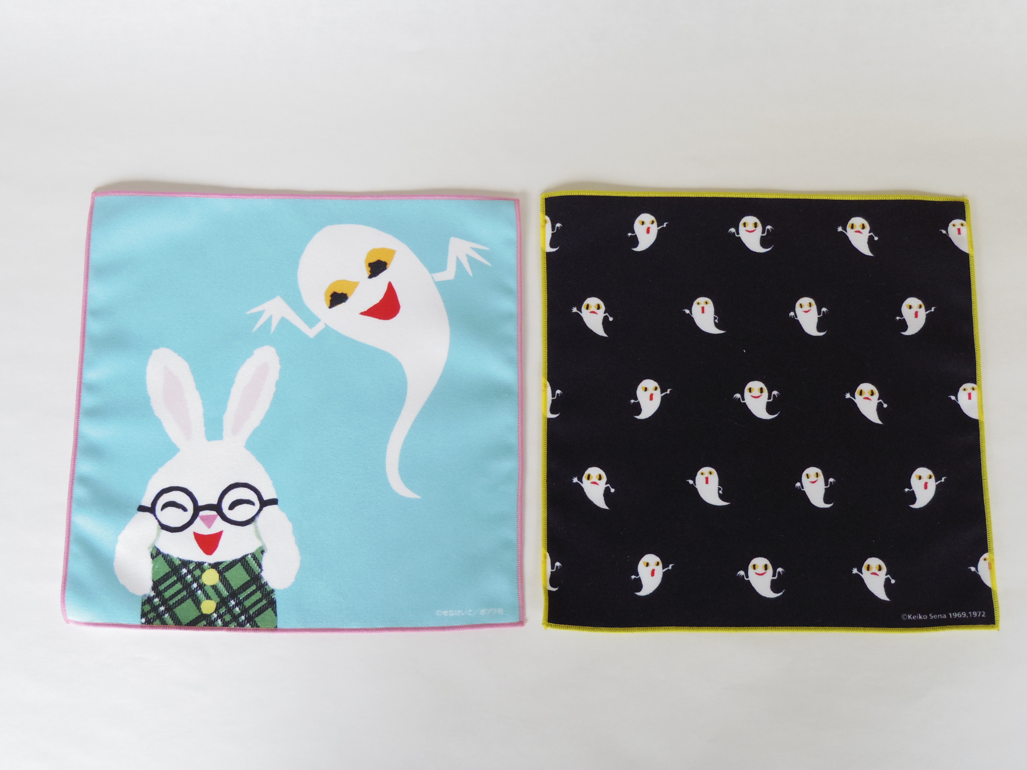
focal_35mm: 40
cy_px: 385
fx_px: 1187
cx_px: 514
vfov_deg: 36.0
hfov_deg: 46.8
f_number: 3.5
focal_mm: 8.8
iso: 500
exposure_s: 1/60
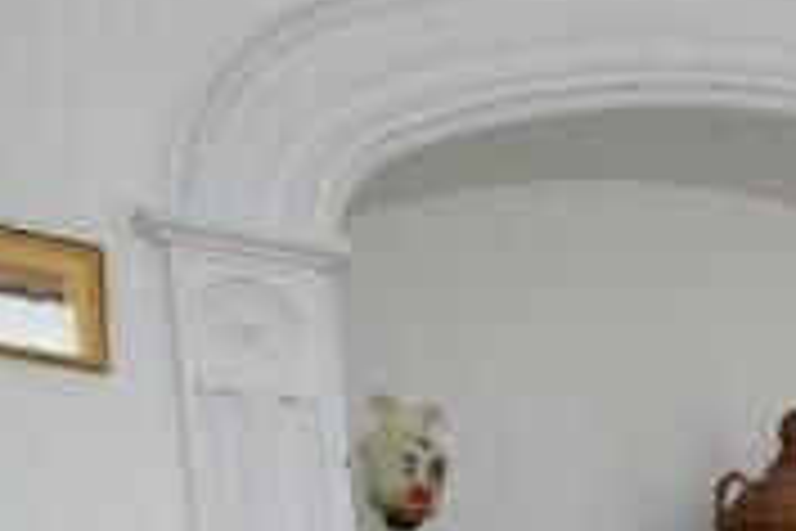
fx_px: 1924
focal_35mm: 87
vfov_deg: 12.3
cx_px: 1610
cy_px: 1285
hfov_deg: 17.0
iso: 400
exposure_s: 1/60
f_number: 4
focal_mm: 10
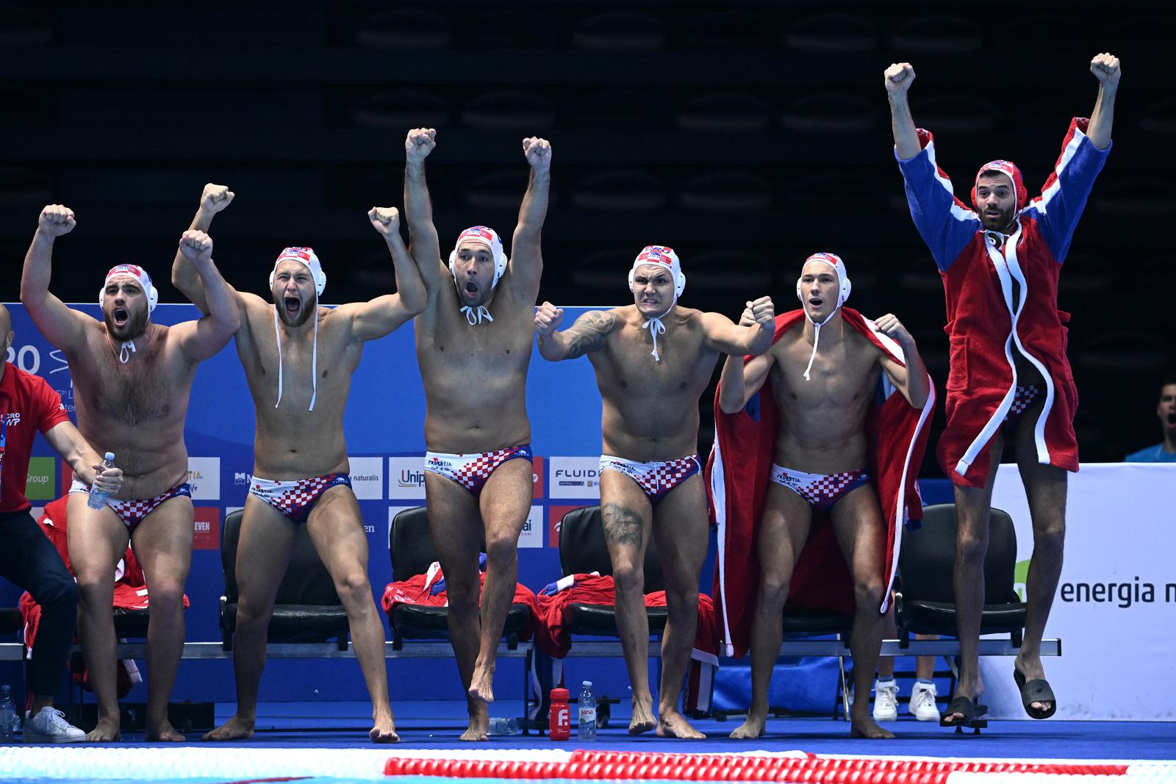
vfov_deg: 3.4
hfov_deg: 5.2
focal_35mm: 400
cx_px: 588
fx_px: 13067
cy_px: 392
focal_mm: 400
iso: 5000
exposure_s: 1/1250
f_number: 4
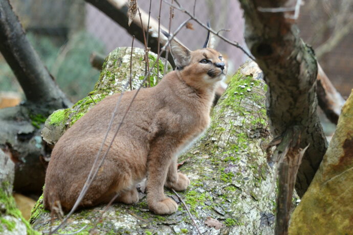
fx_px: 2574
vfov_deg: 5.2
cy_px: 118
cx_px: 176
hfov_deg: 7.8
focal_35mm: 262
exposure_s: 1/125
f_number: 5
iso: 1600
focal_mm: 175
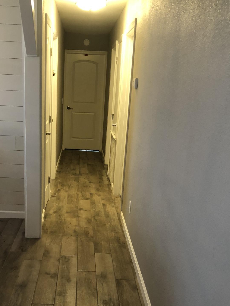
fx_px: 346
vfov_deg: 47.4
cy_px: 192
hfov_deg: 36.6
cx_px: 85
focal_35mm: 39
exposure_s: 1/15
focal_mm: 4
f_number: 1.8
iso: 64
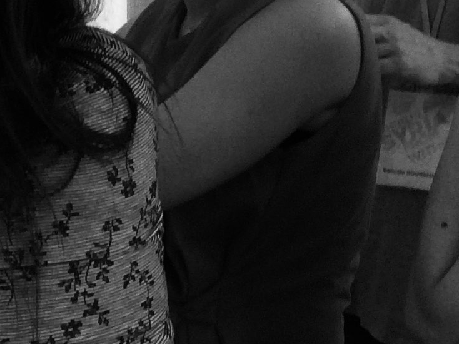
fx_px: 1710
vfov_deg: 11.4
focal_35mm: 129
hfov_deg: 14.3
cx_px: -236
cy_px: -13
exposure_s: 1/33
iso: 125
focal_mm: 4.15
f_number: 2.2
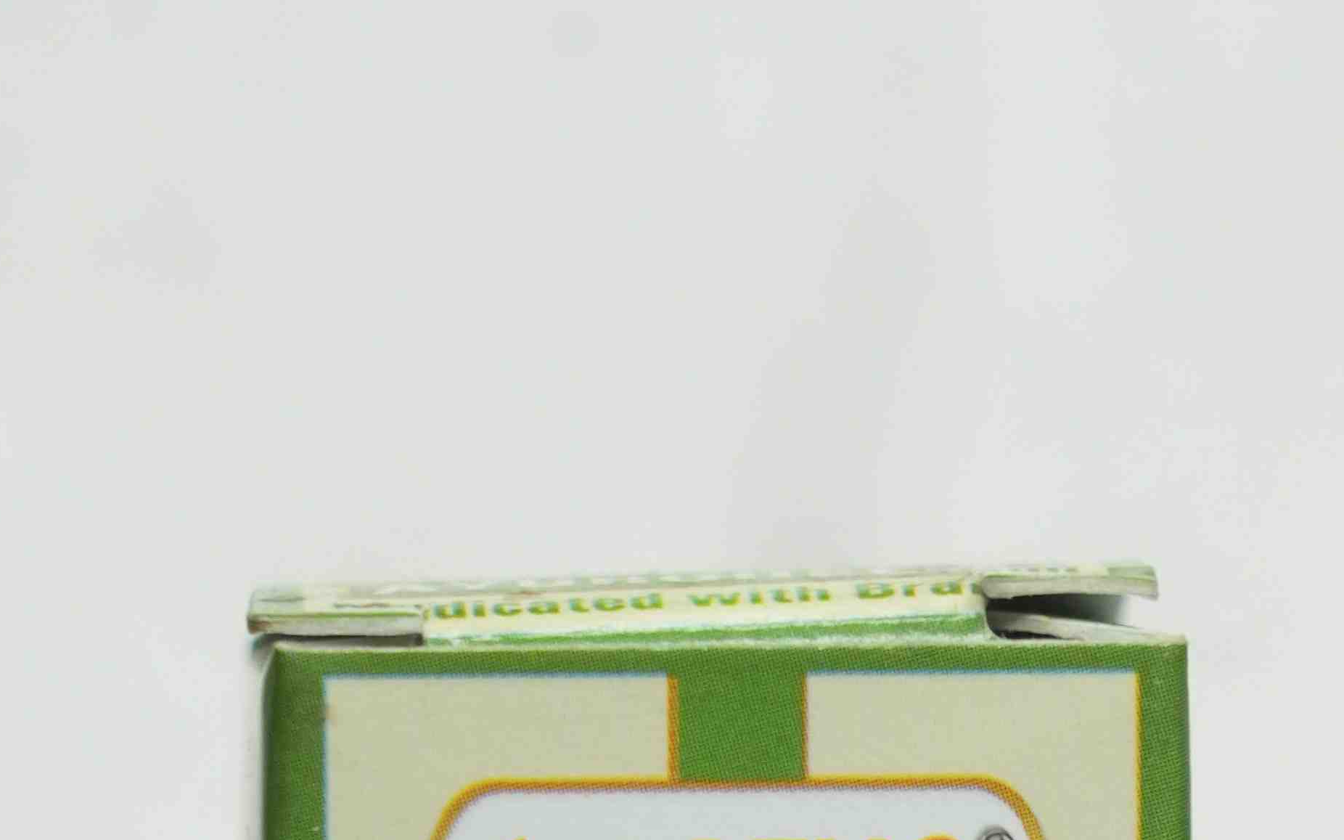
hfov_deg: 5.2
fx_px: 14833
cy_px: 1846
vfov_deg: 3.2
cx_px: 1185
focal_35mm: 405
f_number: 9
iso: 1000
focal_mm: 105
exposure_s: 1/125
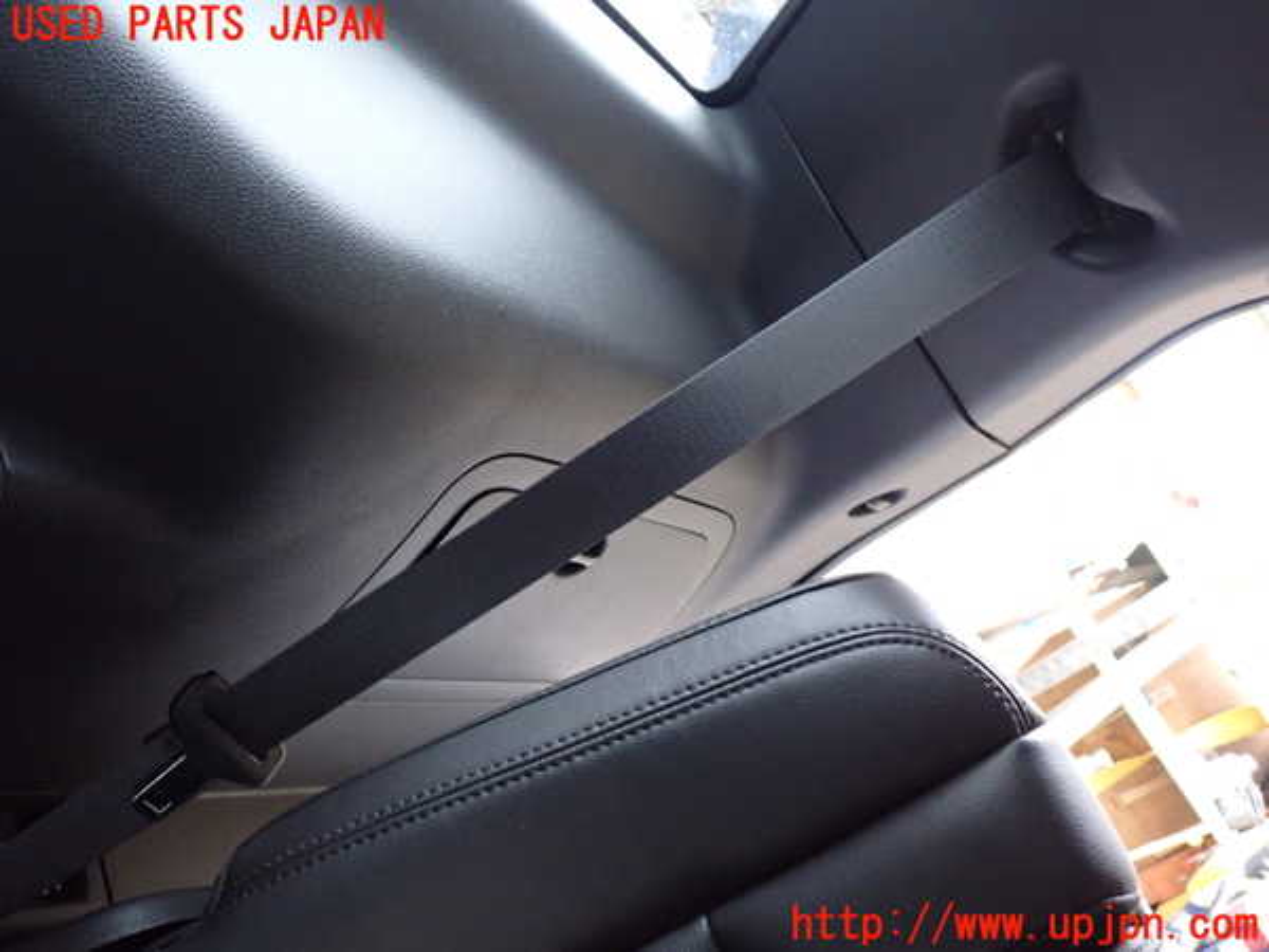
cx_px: 634
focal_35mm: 30
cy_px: 476
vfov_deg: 46.8
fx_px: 1100
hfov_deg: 60.0
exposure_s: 1/20
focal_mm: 5.4
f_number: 2.3
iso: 800
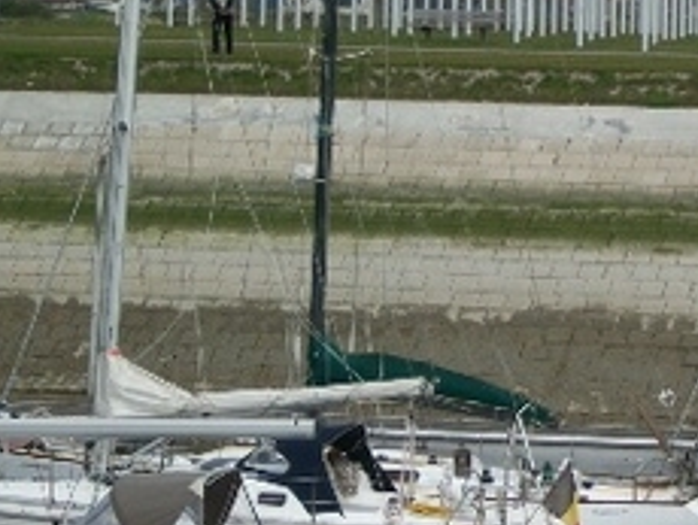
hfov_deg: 7.9
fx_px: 5046
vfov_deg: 5.9
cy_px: 49
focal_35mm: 250
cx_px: 756
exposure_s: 1/500
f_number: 5.2
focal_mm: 17.1
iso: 80
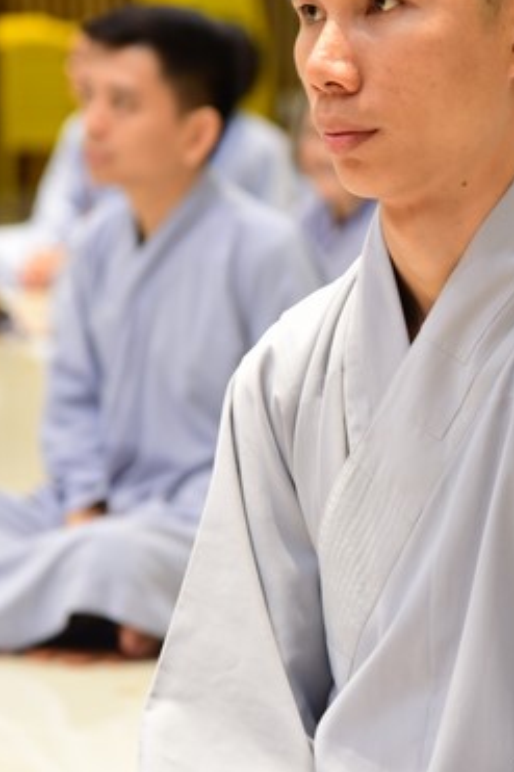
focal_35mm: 193
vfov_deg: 10.7
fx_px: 4137
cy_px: 485
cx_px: 377
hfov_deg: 7.1
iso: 1250
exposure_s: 1/50
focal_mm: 110
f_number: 5
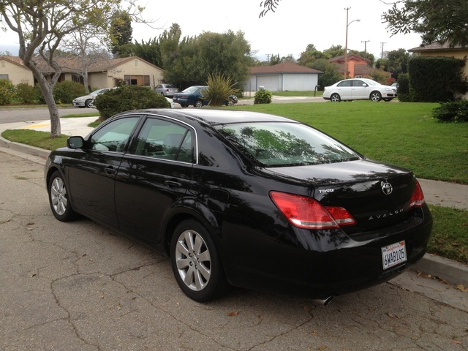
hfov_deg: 52.6
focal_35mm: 35
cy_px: 176
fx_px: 473
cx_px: 234
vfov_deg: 40.7
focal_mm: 4.28
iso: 50
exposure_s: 1/187
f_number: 2.4
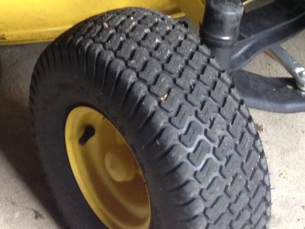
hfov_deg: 13.3
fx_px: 1295
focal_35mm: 147
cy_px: -248
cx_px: 46
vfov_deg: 9.4
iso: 80
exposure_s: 1/20
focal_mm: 4.12
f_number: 2.4
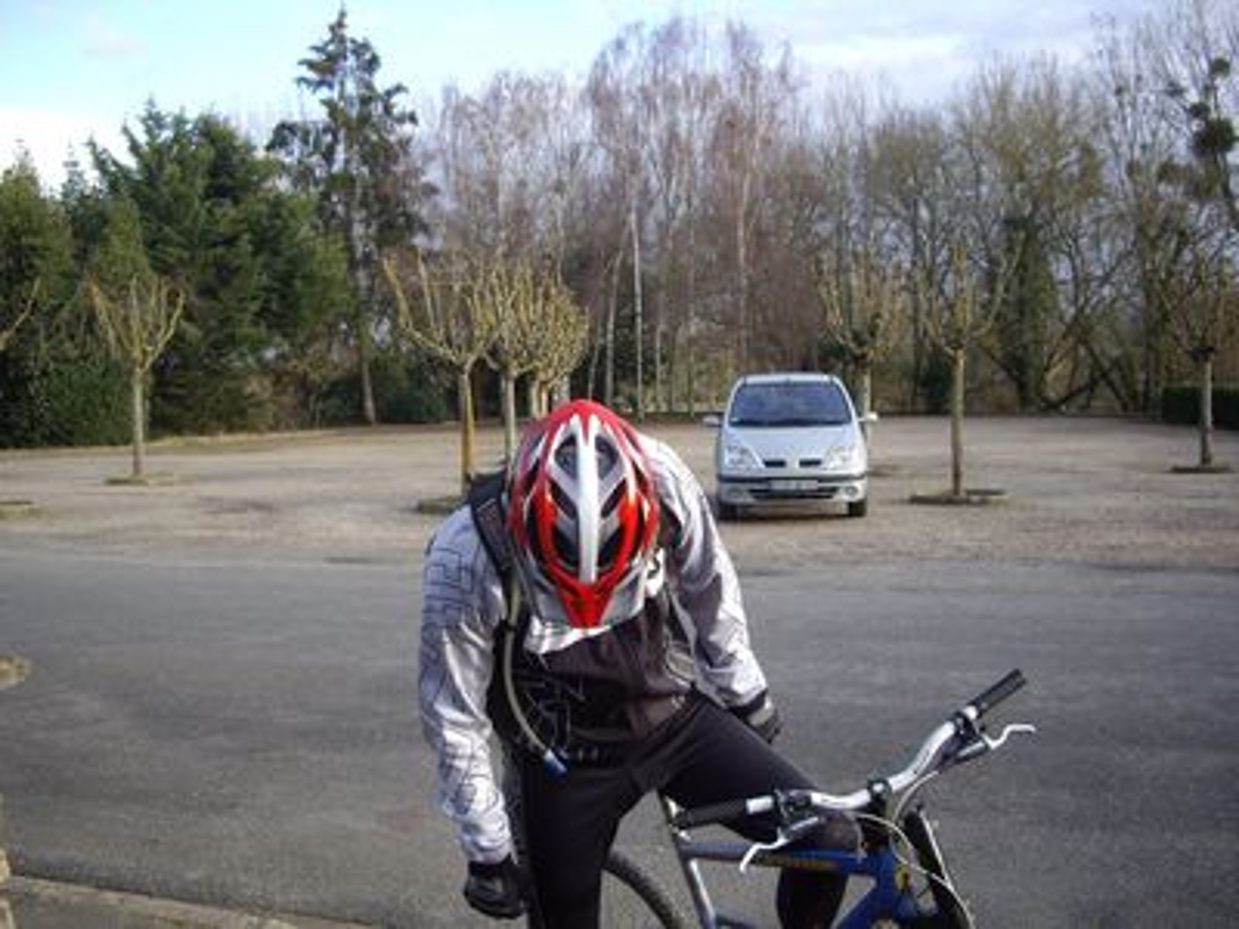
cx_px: 620
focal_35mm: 38
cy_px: 464
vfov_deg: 37.7
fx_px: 1360
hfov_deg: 49.0
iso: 100
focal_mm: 7.9
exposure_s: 1/200
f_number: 2.8
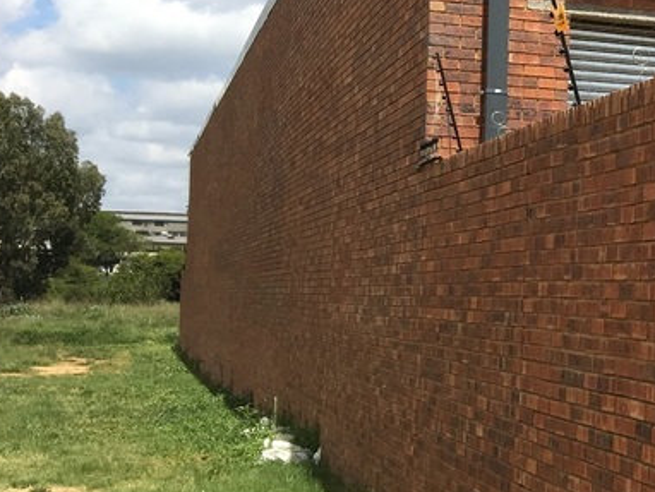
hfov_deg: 18.8
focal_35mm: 91
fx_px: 1723
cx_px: 1003
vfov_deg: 16.2
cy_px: 213
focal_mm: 4.15
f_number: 2.2
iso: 25
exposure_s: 1/2024
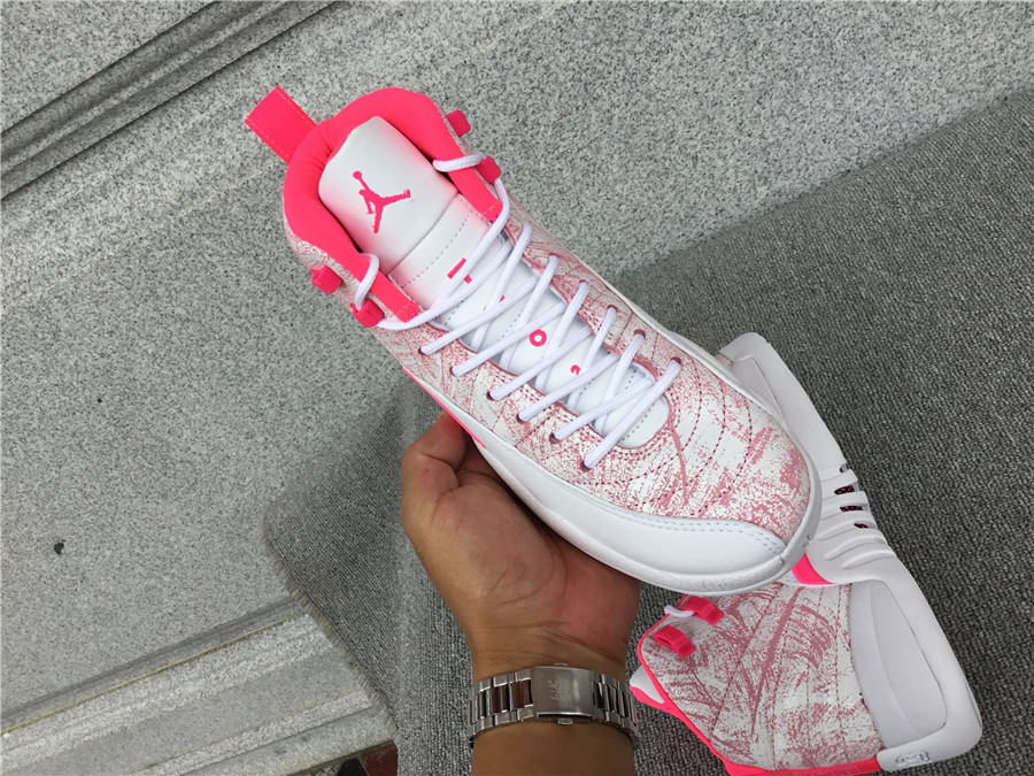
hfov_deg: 58.4
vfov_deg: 45.4
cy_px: 388
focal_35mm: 31
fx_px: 926
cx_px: 517
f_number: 2.4
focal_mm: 3.3
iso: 25
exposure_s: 1/201
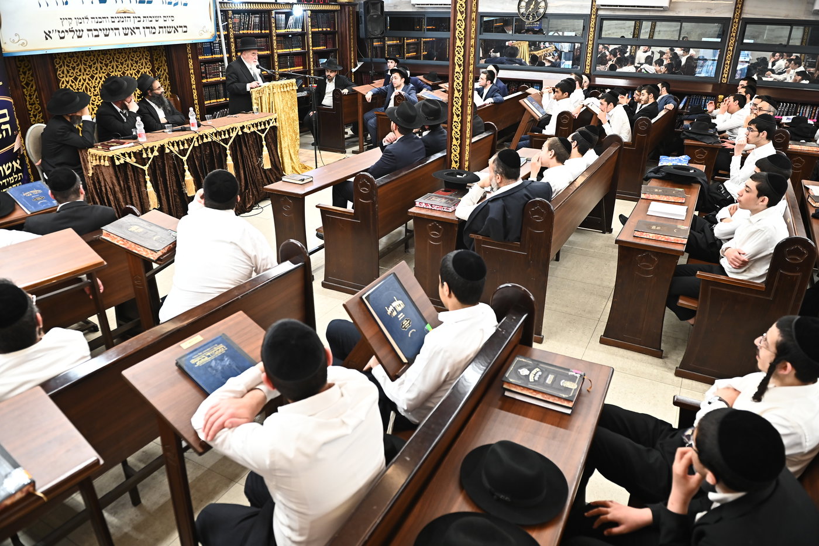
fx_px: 546
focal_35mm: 24
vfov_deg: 53.1
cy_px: 273
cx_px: 410
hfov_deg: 73.8
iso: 1600
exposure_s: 1/200
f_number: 4
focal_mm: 24
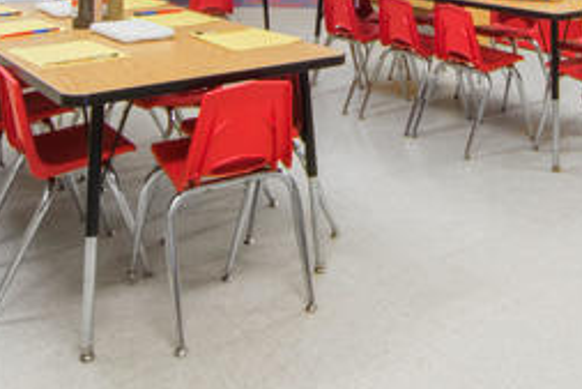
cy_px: -71
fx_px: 712
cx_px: 404
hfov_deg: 43.6
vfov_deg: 27.2
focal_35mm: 44
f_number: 8
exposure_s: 1/8
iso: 320
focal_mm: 12
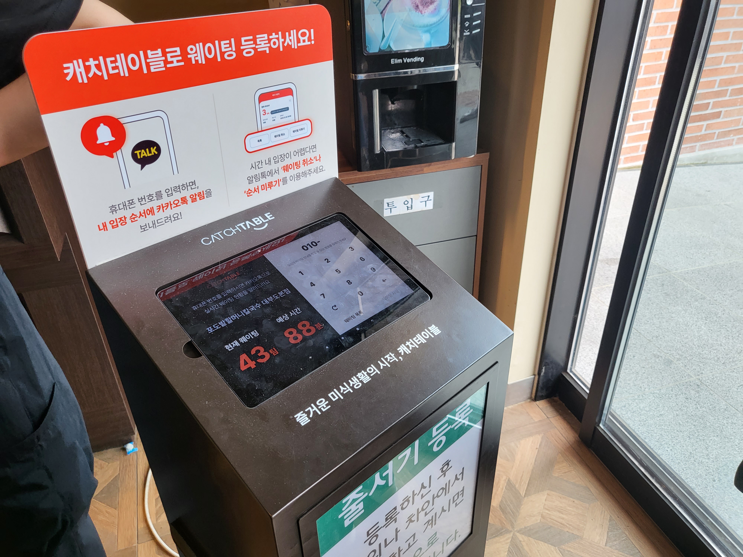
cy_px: 278
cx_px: 372
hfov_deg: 67.3
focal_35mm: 26
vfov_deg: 53.1
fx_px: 558
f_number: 1.8
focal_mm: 4.25
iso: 64
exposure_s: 1/120
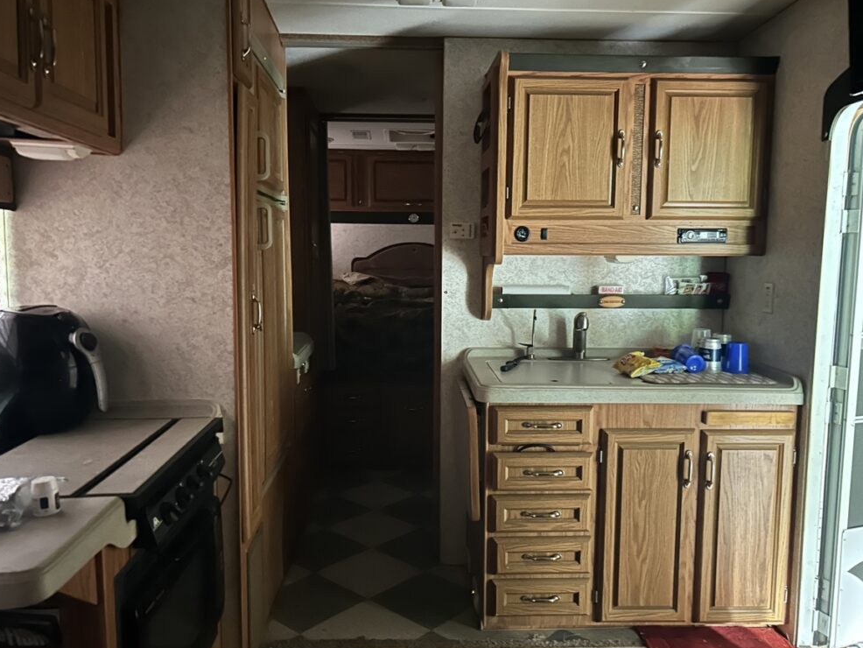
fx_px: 673
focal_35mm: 27
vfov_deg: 51.4
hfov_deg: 65.3
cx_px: 436
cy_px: 318
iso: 2000
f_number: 1.5
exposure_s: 1/15
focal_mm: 5.7
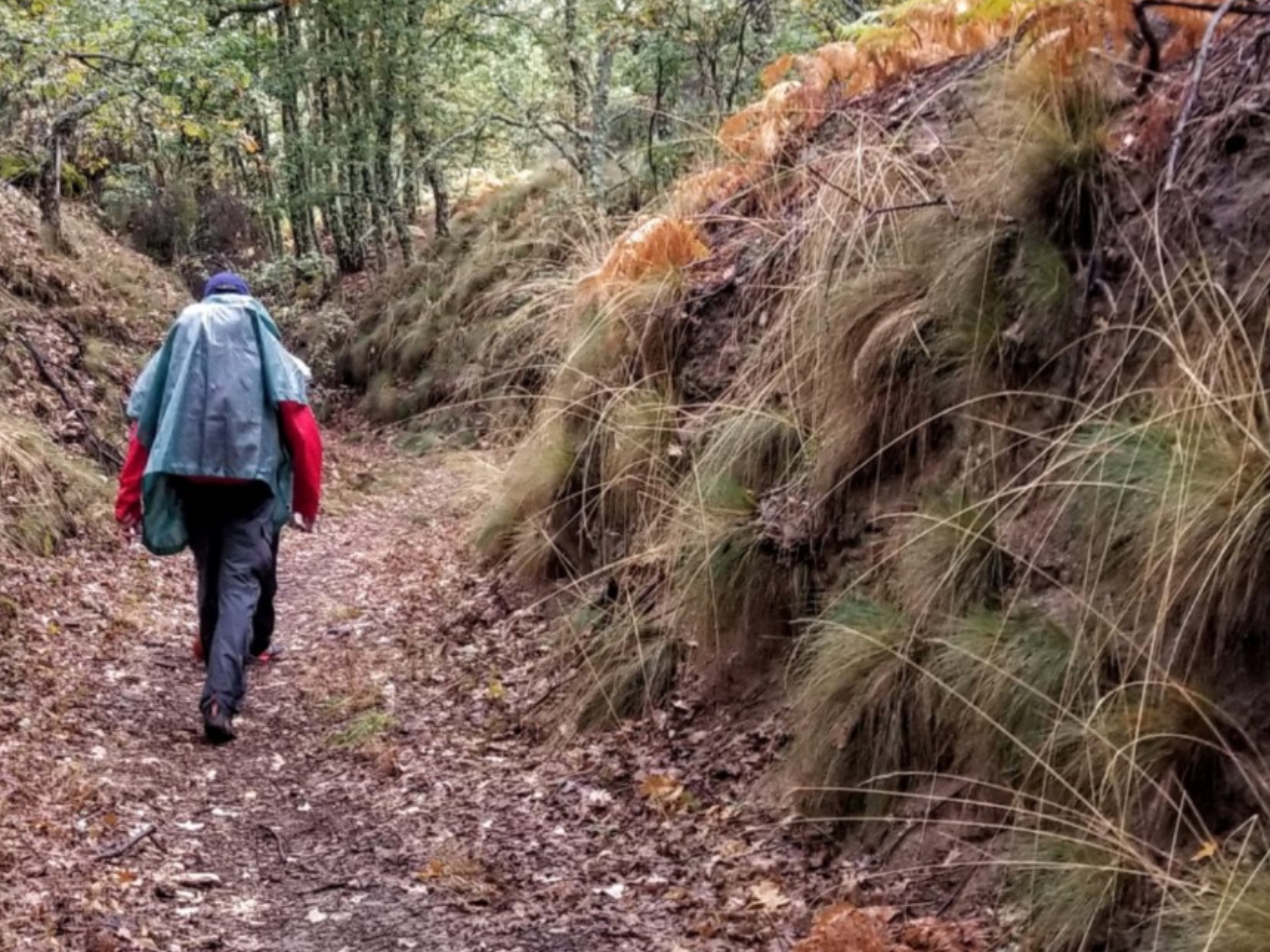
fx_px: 2238
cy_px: 154
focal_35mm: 61
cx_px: -4
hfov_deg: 29.5
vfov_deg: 23.6
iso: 160
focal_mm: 4.3
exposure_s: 1/40
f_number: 1.7
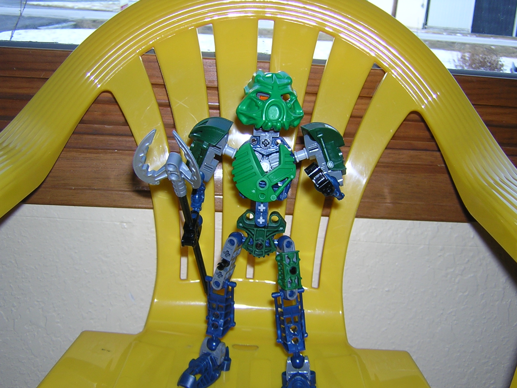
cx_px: 258
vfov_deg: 33.6
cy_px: 194
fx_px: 642
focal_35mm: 43
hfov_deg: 43.9
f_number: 2.8
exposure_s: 1/60.1
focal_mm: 5.6
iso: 100
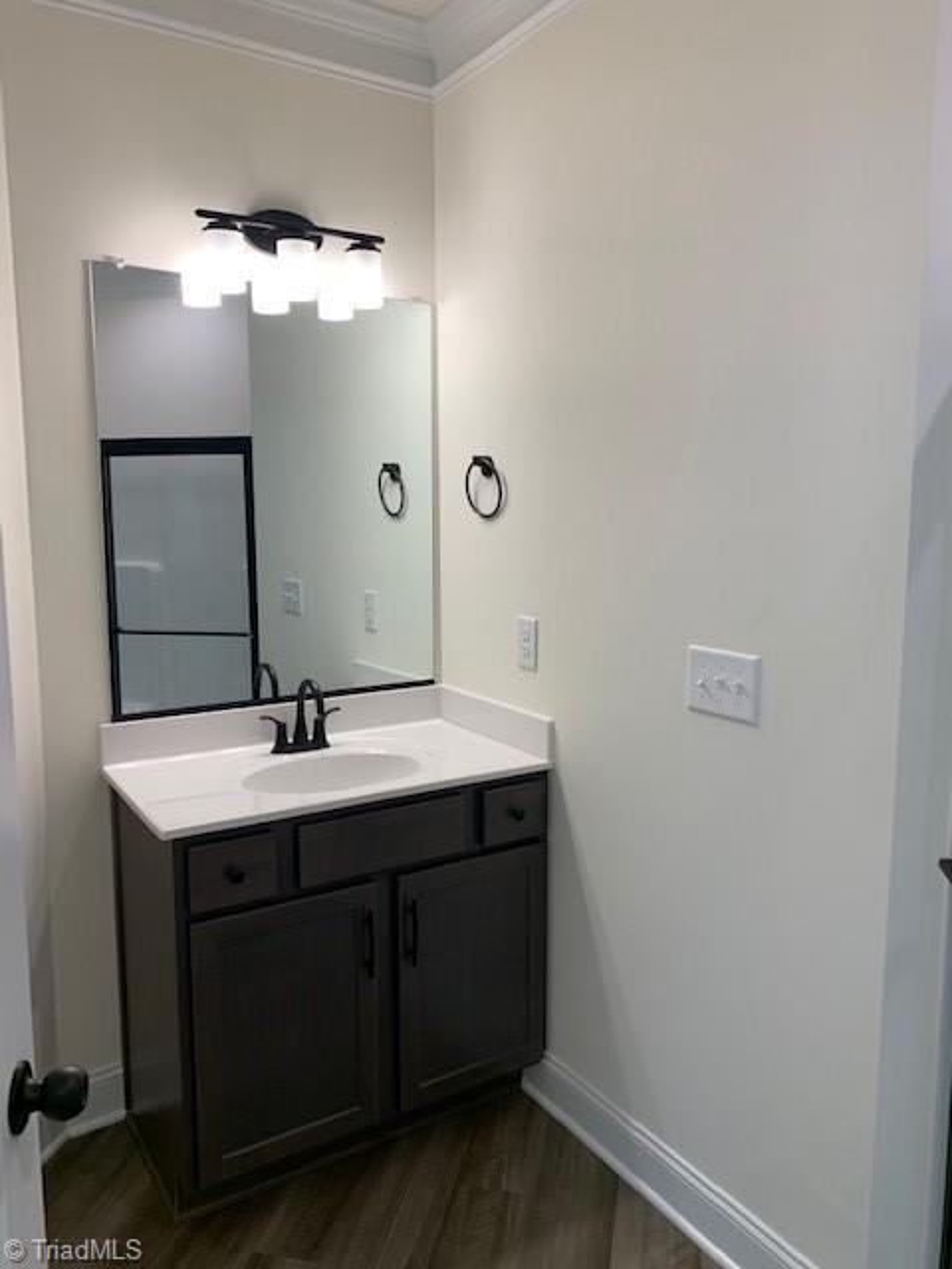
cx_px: 476
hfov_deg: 53.1
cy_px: 634
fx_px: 953
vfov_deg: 67.3
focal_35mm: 26
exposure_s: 1/120
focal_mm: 4.25
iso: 50
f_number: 1.8
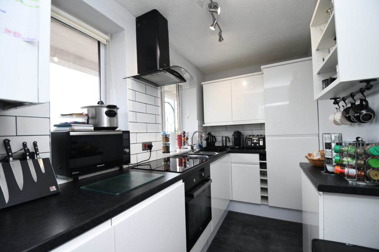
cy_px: 126
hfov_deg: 100.4
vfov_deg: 77.3
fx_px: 158
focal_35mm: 15
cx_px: 190
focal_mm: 10
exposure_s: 1/50
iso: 100
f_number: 3.5
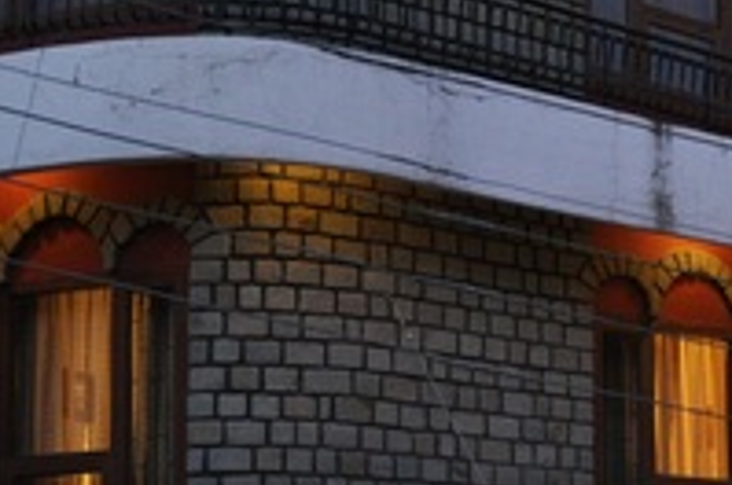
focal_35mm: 87
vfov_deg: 15.4
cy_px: 476
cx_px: 839
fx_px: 1766
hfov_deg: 21.9
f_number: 3.5
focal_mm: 18
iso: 800
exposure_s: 1/15
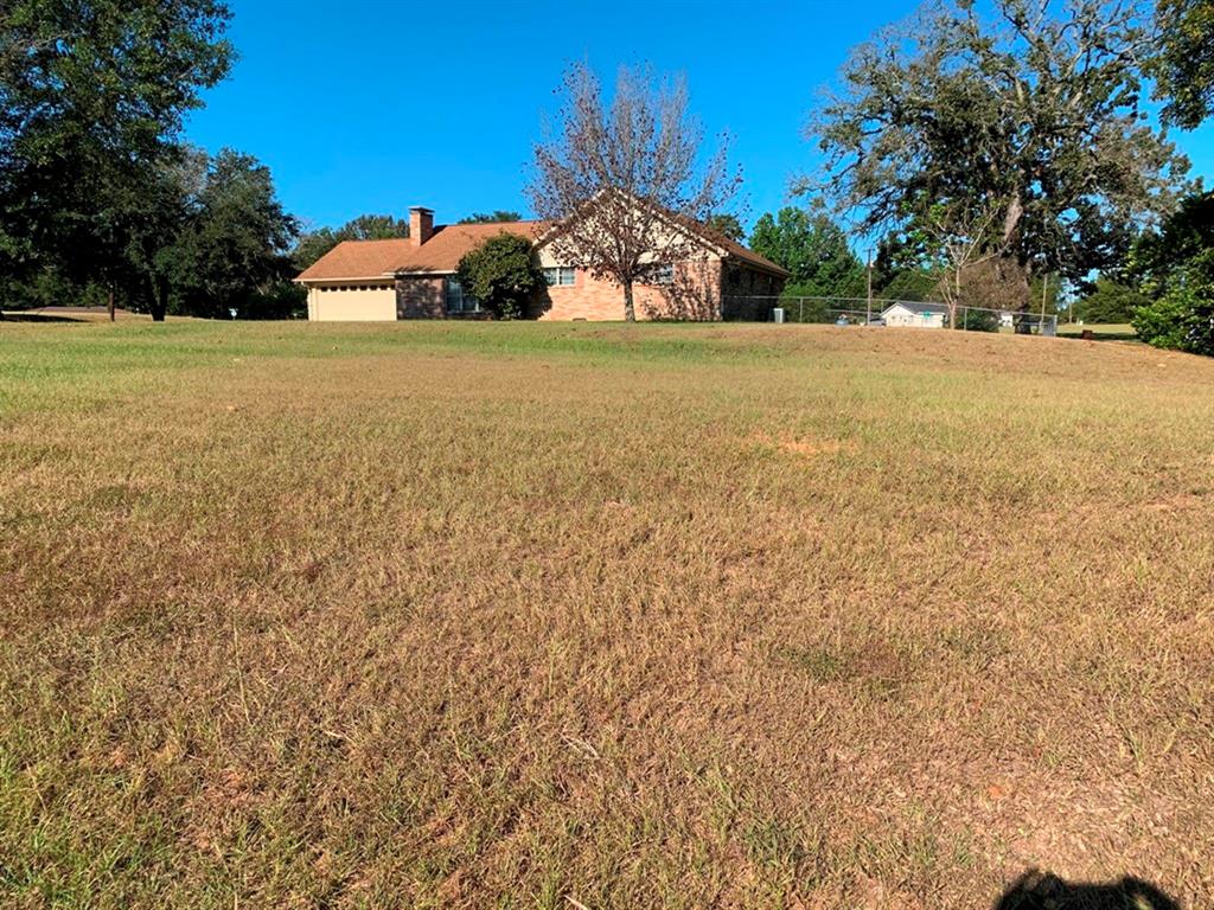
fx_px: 912
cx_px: 607
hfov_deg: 67.3
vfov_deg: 53.1
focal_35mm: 26
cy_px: 455
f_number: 1.8
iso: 25
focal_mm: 4.25
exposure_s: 1/1779
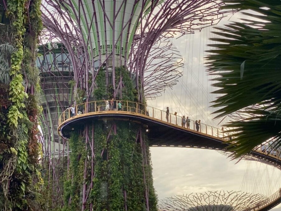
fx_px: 503
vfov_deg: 23.6
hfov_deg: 31.2
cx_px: 133
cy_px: 109
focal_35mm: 62
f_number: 2
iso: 20
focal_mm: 6
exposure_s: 1/558
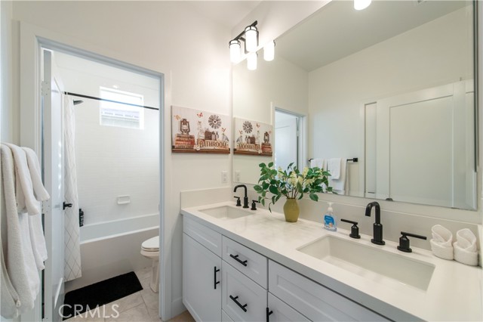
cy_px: 161
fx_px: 188
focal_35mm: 14
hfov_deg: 104.3
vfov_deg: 81.1
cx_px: 242
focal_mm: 14
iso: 360
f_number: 4
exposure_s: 1/250
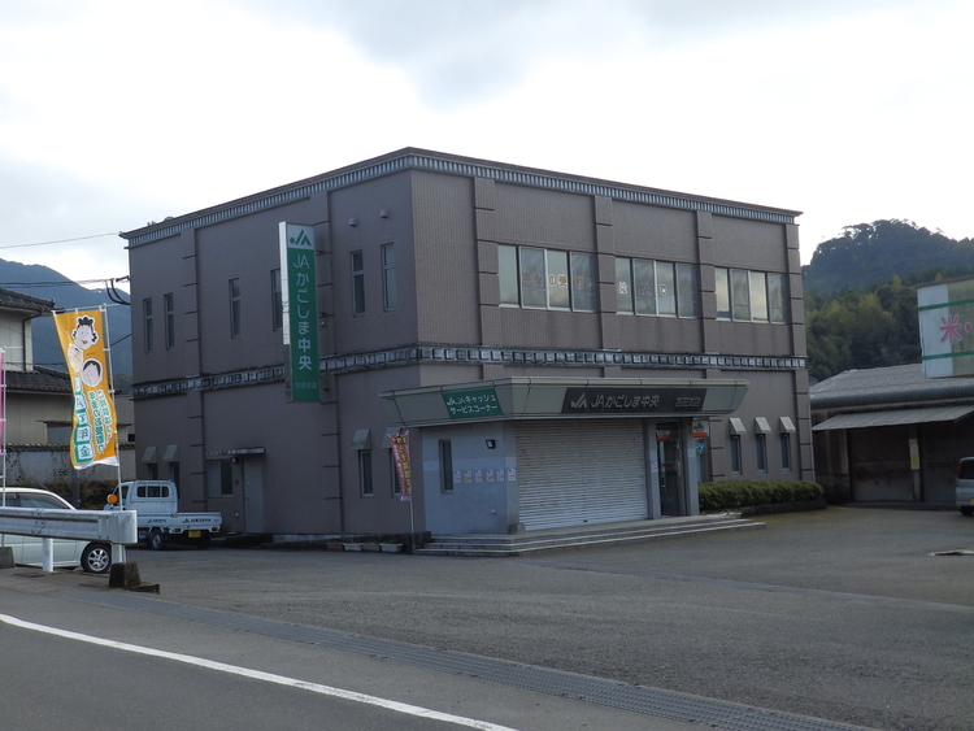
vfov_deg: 31.5
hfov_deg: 41.2
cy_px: 366
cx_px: 487
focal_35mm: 46
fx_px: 1295
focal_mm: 8.2
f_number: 4.5
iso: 80
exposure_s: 1/200
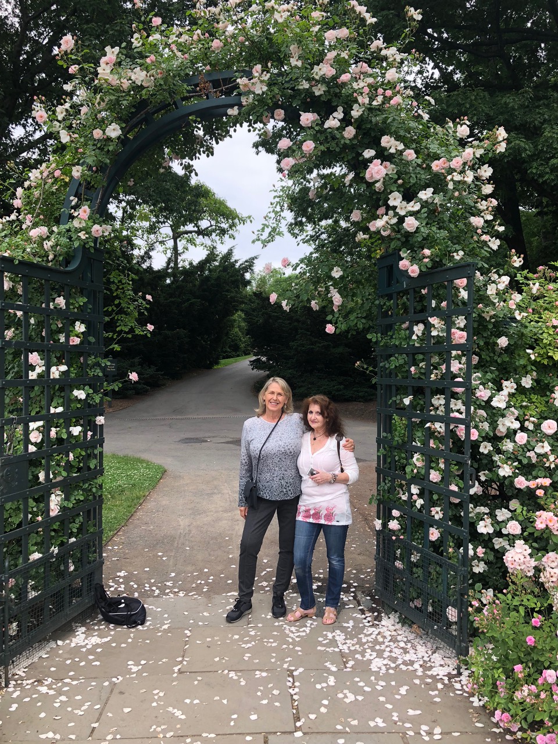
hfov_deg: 49.7
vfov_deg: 63.4
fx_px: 602
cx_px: 279
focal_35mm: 28
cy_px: 372
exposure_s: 1/450
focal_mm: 3.99
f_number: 1.8
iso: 20
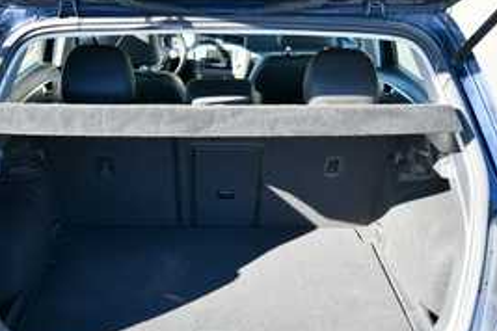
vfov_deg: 29.7
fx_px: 621
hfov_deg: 43.5
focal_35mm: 45
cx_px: 220
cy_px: 211
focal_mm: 20
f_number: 5.6
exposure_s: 1/250
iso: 500
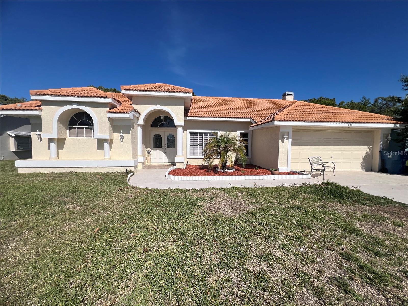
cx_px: 204
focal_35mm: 13
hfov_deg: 106.2
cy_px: 153
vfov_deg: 89.9
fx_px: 153
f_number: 1.8
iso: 40
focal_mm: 1.57
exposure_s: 1/4587
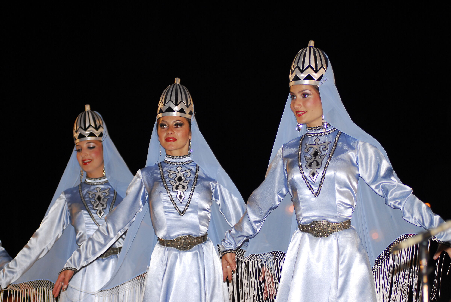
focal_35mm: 120
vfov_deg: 11.5
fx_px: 1505
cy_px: 151
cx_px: 226
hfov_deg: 17.0
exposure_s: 1/125
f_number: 2.8
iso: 280
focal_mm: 80
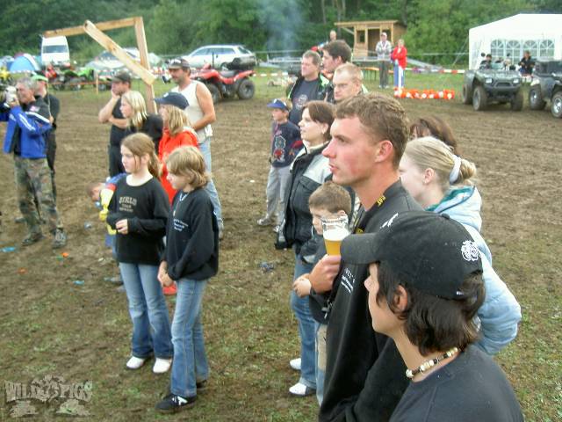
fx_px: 633
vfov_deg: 36.8
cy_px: 211
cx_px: 281
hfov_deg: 47.9
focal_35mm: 39
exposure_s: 1/60
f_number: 2.8
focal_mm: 8
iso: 100
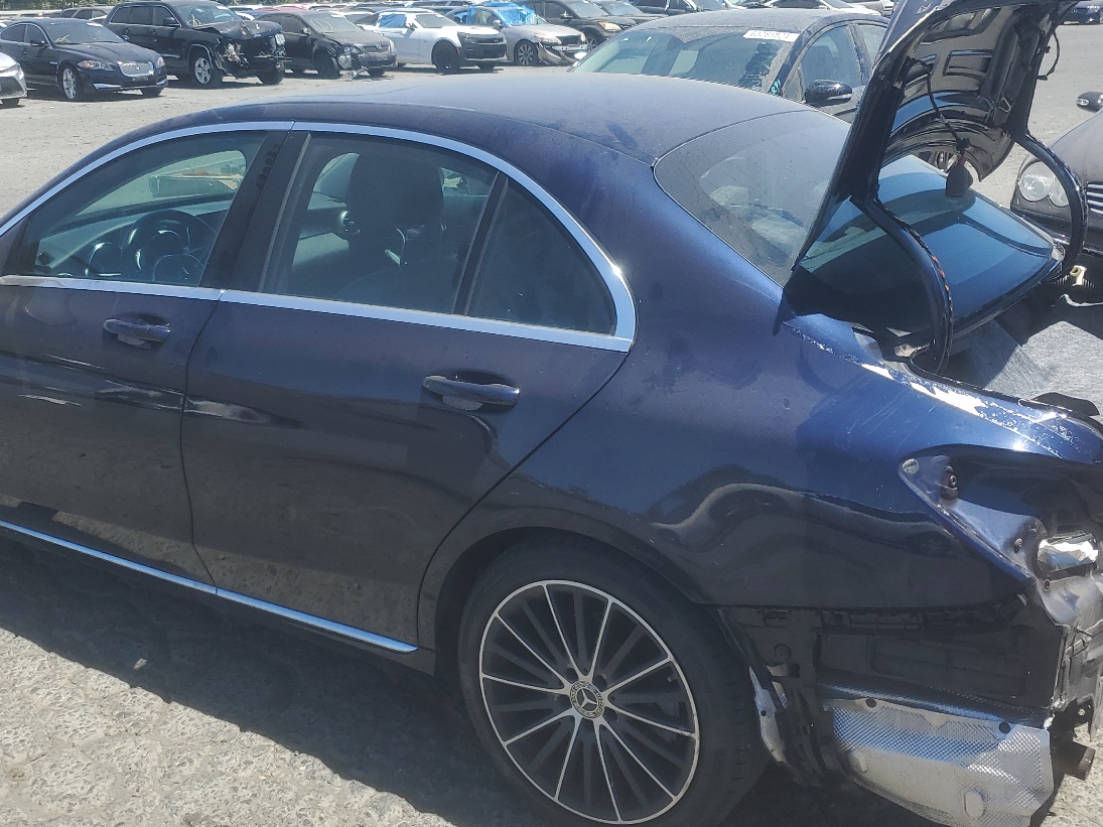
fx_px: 1211
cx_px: 490
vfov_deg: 37.7
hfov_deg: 48.9
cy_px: 416
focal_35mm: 38
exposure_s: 1/2000
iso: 50
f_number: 1.5
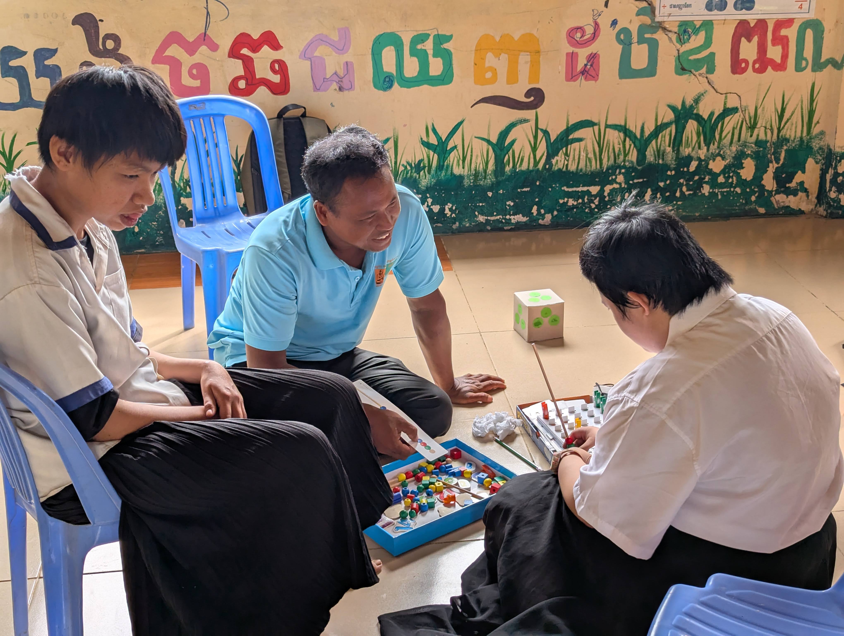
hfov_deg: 39.6
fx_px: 1172
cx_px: 422
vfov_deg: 30.3
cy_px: 318
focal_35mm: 48
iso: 52
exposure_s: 1/128
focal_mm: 6.81
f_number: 1.85
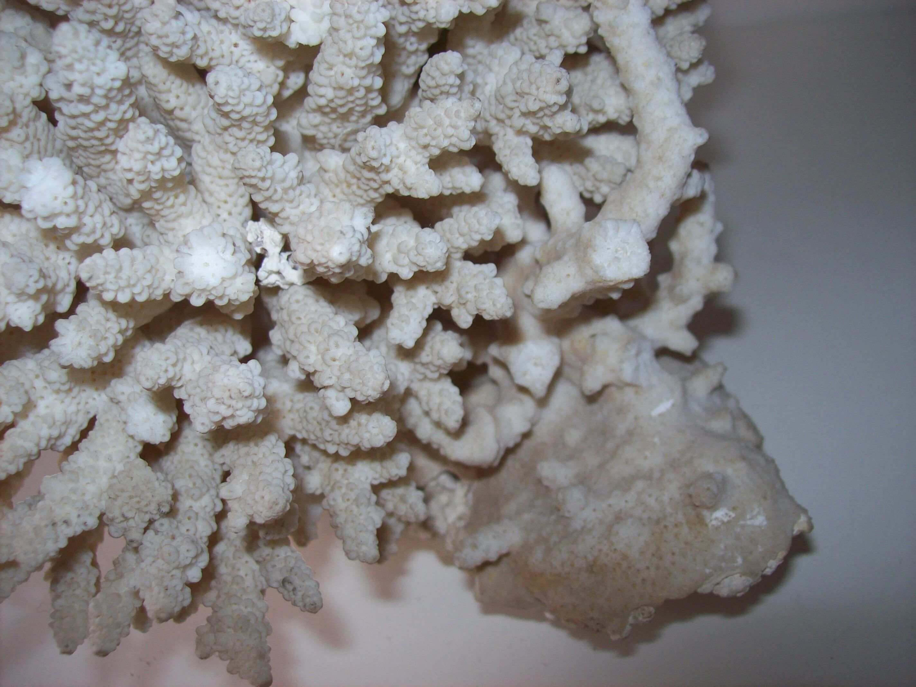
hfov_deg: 51.4
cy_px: 344
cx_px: 458
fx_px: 952
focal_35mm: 36
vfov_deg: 39.6
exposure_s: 1/64
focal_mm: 6
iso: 80
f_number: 2.7
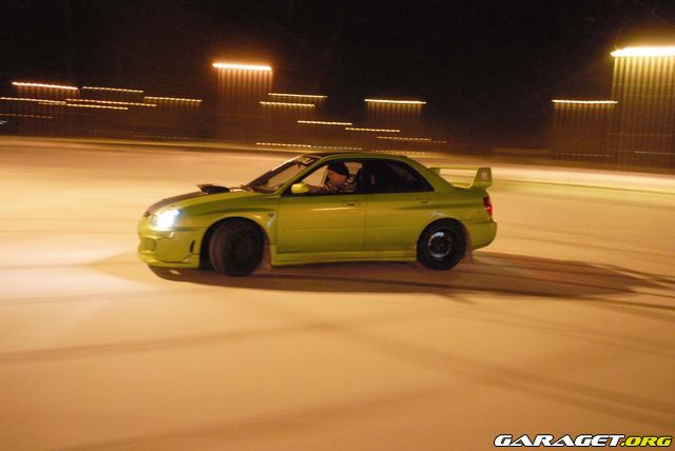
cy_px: 226
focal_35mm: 33
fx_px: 619
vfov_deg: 40.0
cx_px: 338
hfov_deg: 57.2
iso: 1600
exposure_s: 1/10
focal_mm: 22
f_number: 4
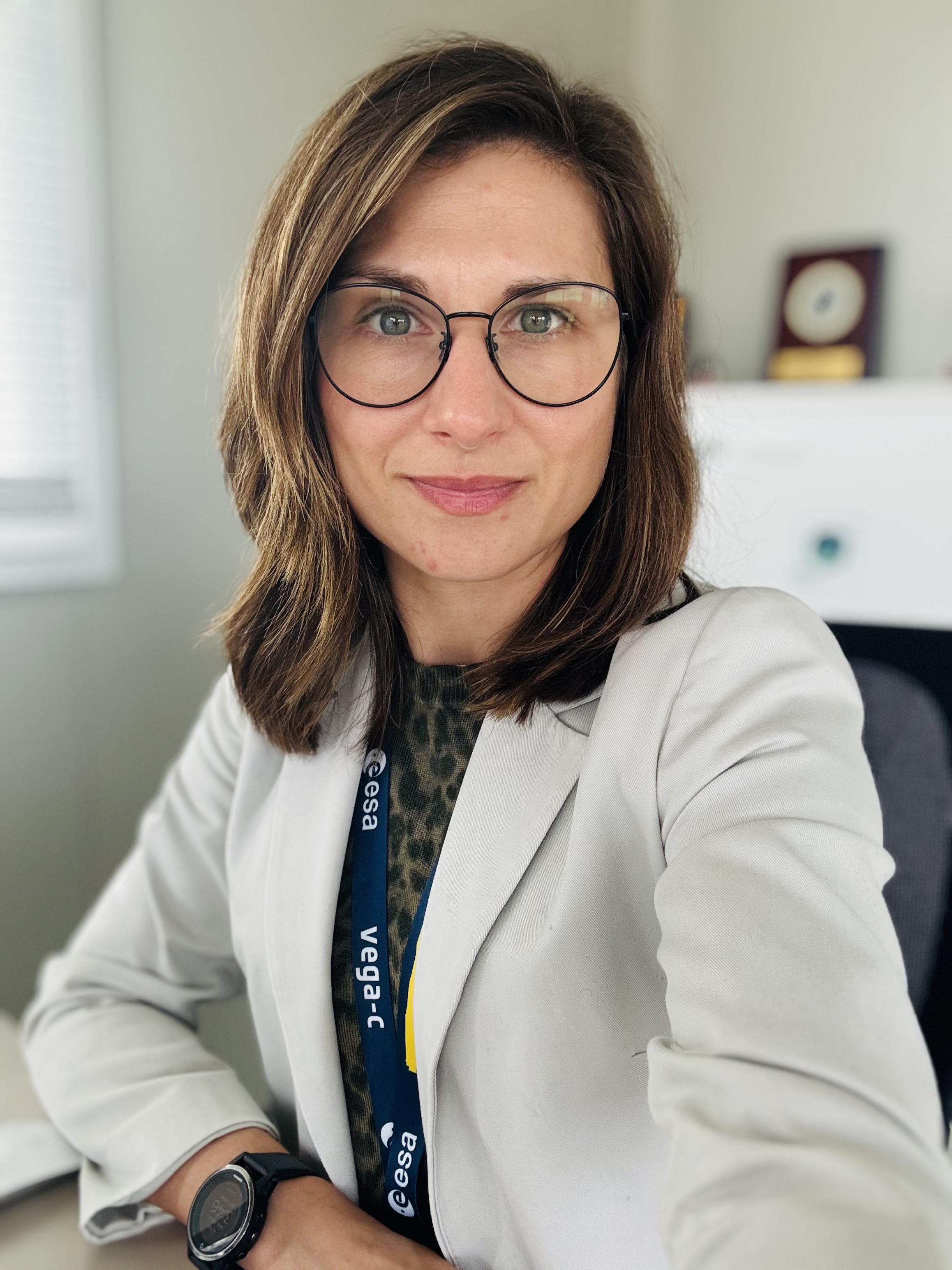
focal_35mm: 30
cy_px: 635
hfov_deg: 46.8
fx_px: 1100
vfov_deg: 60.0
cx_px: 476
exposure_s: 1/60
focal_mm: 2.69
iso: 125
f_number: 1.9
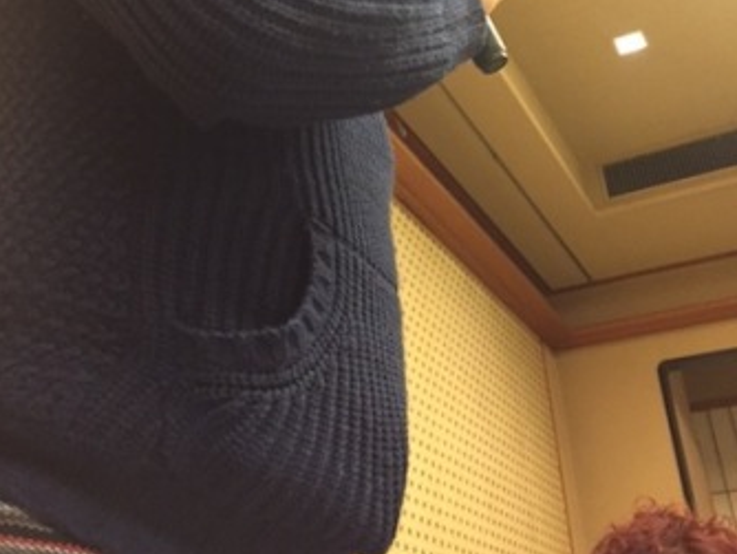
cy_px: 137
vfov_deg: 36.0
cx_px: 367
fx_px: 831
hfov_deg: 47.8
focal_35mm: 39
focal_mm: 4.15
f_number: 2.2
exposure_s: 1/30
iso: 250
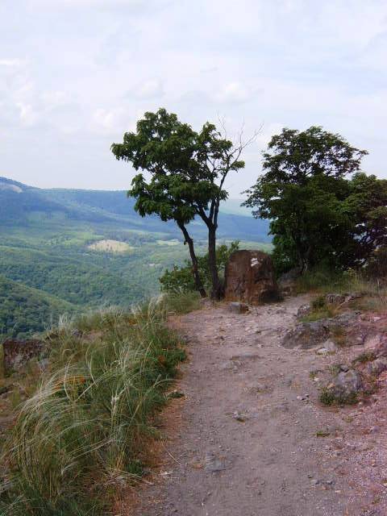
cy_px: 258
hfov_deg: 37.7
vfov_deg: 49.0
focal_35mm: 38
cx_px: 194
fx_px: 566
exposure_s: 1/250
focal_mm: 5.8
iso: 63
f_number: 5.8
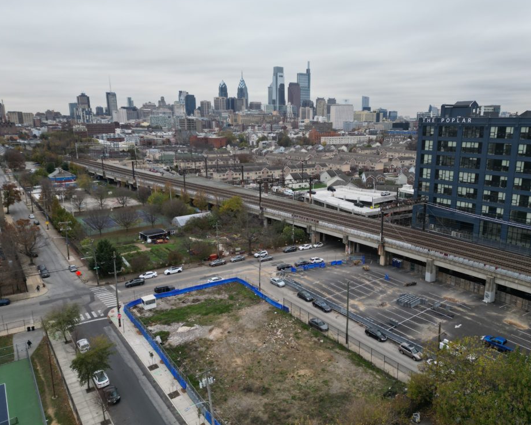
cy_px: 214
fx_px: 409
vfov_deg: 54.9
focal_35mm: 26
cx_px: 291
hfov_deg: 65.9
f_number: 1.7
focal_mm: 6.72
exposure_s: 1/500
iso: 150
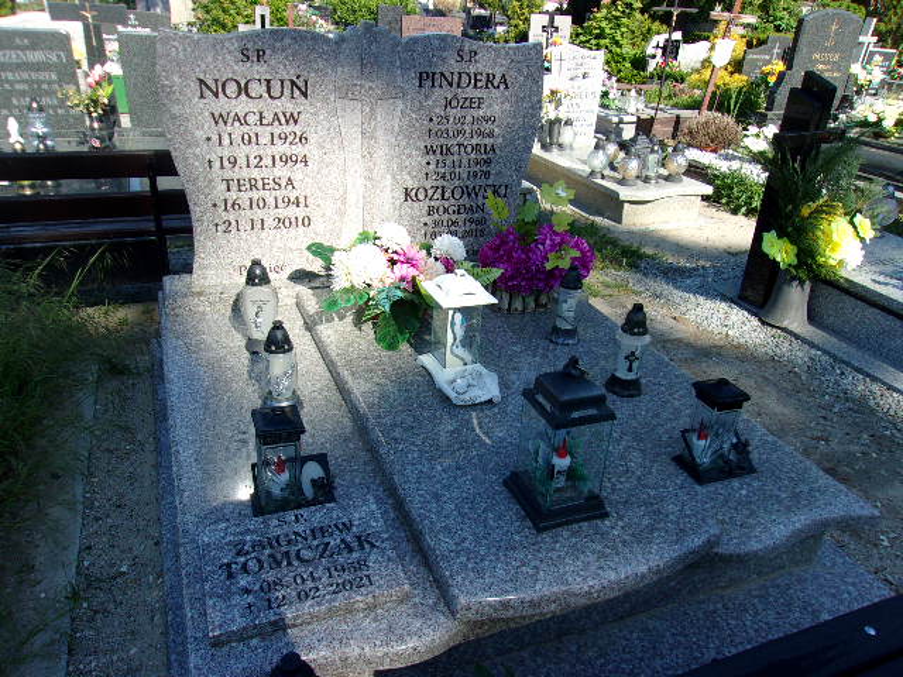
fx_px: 704
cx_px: 452
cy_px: 338
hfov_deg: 65.3
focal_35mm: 27
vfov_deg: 51.4
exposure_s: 1/52
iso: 80
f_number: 10.4
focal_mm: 4.9
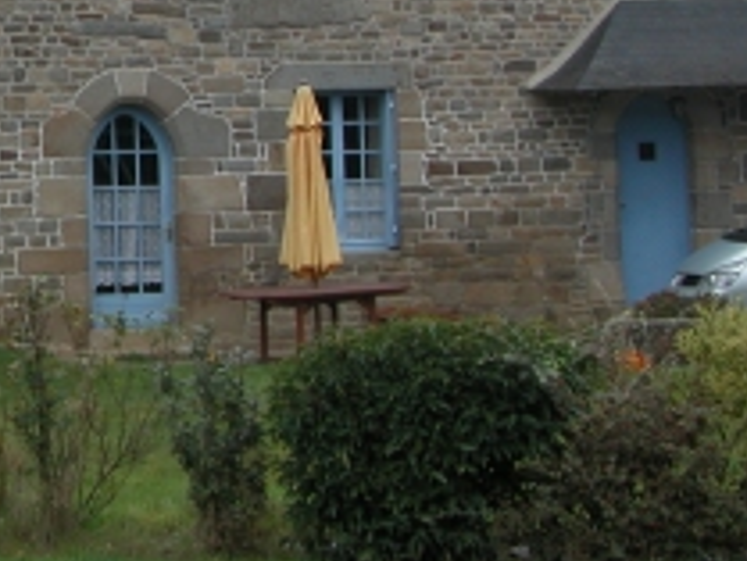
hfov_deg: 16.3
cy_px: 0
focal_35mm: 114
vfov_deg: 12.8
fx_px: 2461
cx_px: -239
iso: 100
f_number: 4
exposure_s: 1/121
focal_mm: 8.9
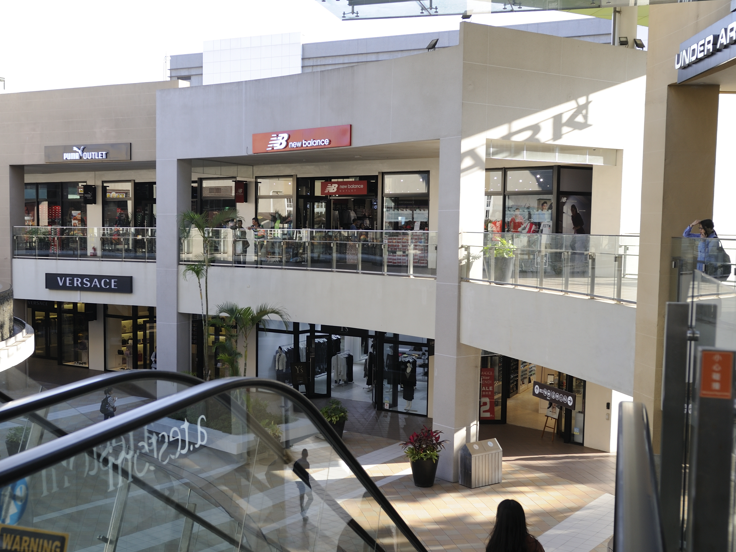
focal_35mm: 46
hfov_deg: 41.0
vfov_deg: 31.5
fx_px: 978
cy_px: 296
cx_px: 288
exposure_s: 1/100
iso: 200
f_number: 4.5
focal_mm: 35
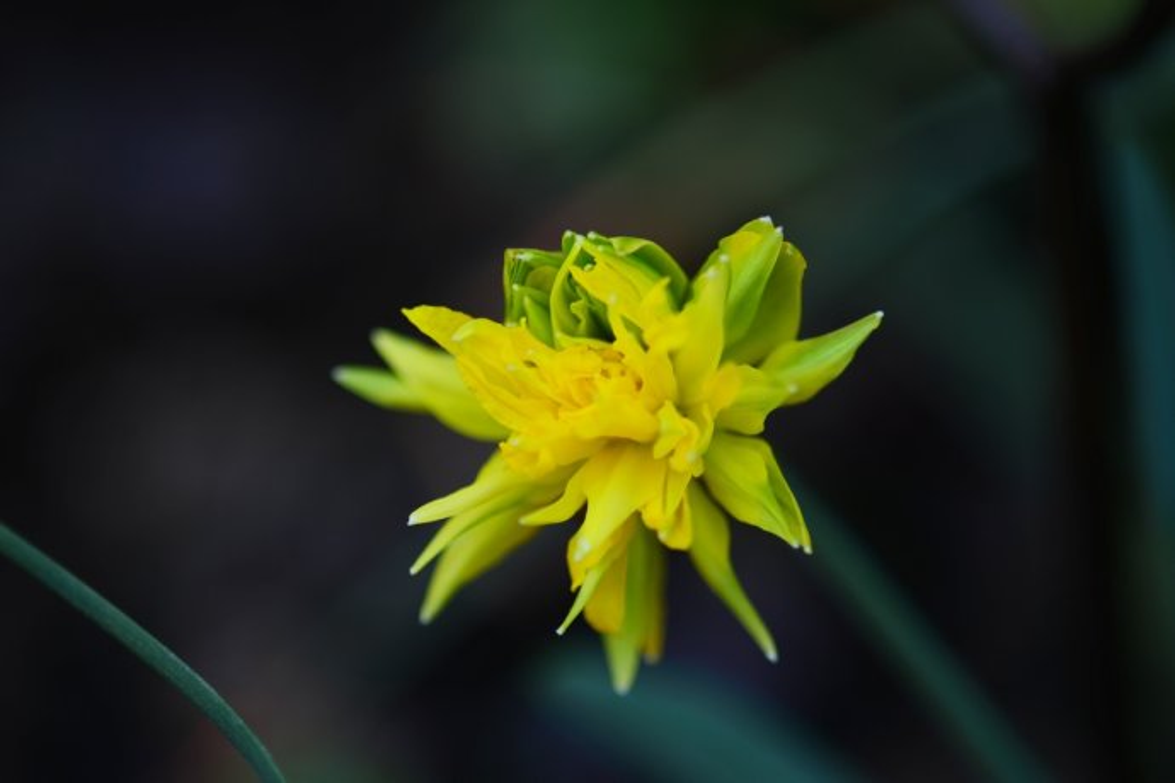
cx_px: 588
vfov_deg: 13.0
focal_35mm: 105
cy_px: 392
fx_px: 3427
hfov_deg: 19.5
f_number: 3.5
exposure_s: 1/800
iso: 200
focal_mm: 105
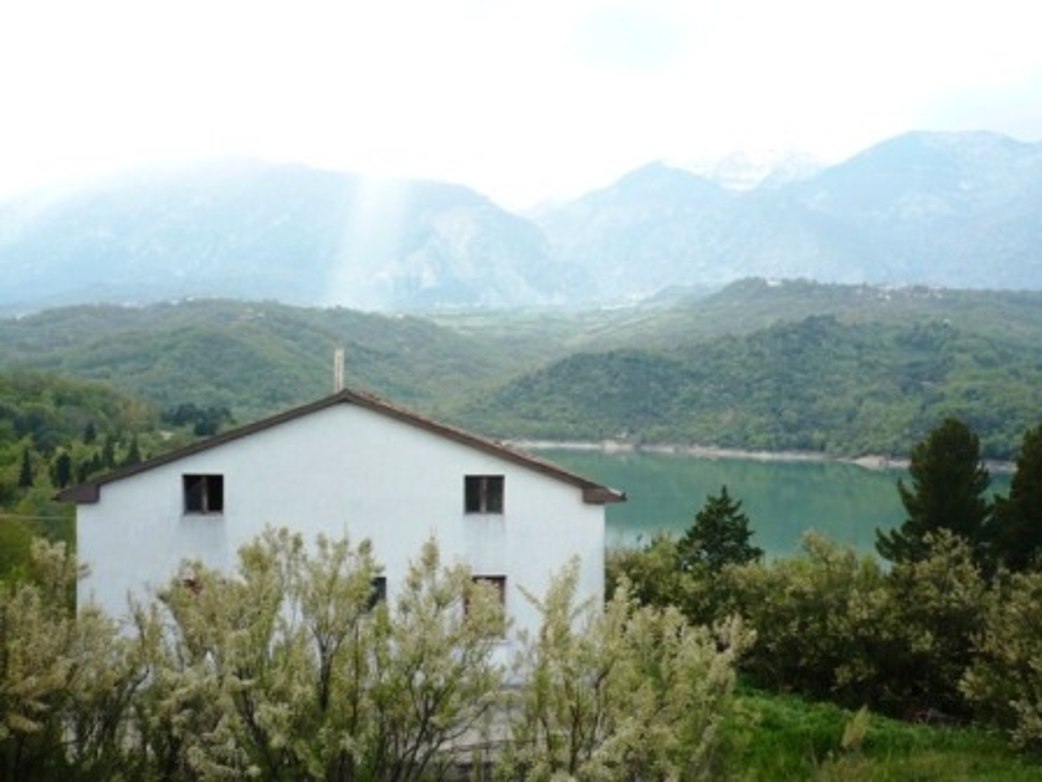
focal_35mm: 35
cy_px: 391
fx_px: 1054
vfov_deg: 40.7
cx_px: 521
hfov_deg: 52.6
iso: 100
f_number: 2.8
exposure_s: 1/200
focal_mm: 5.8
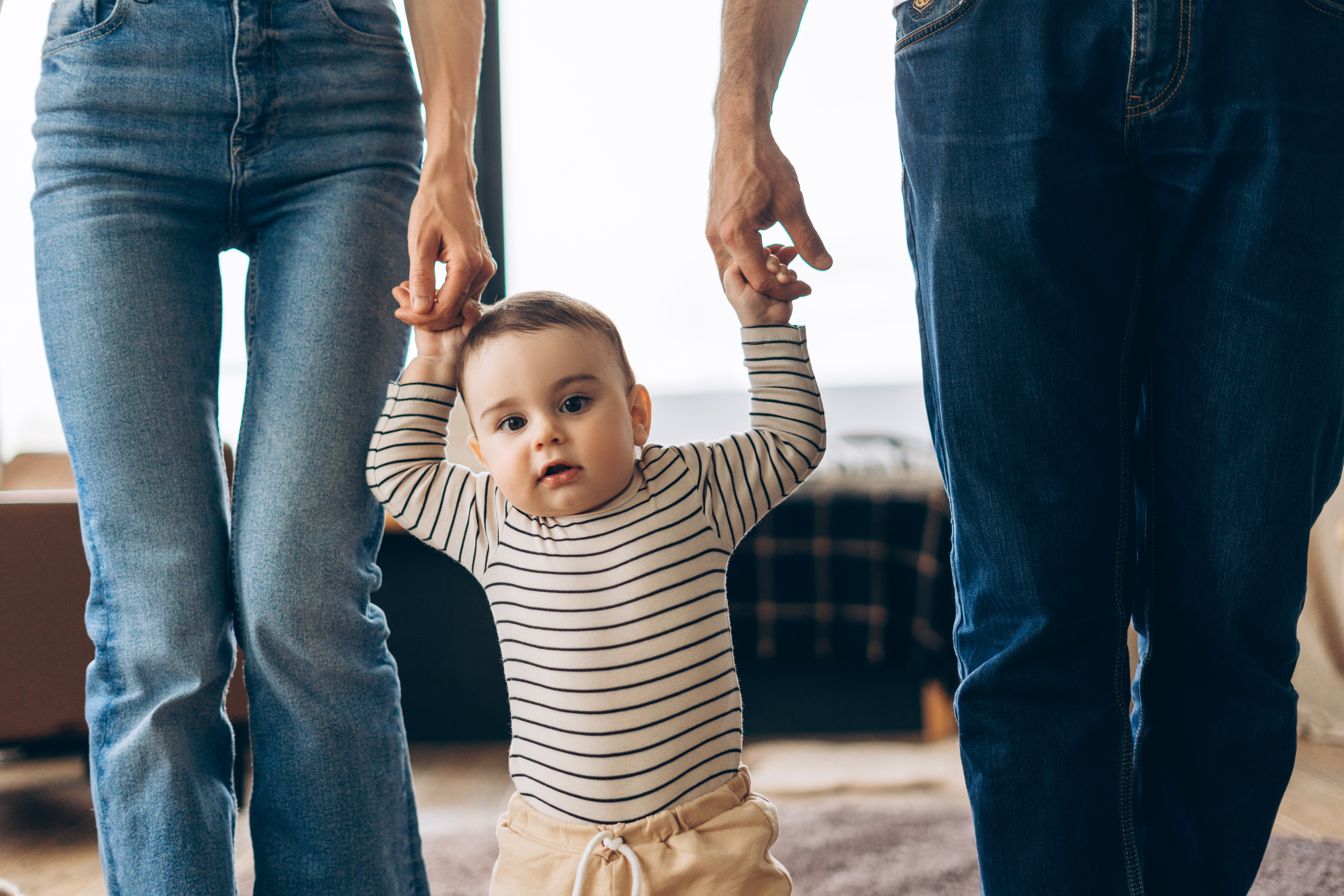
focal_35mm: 50
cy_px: 448
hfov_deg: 39.6
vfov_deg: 27.0
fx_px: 1867
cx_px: 672
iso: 400
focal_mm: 50
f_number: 2
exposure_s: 1/1600
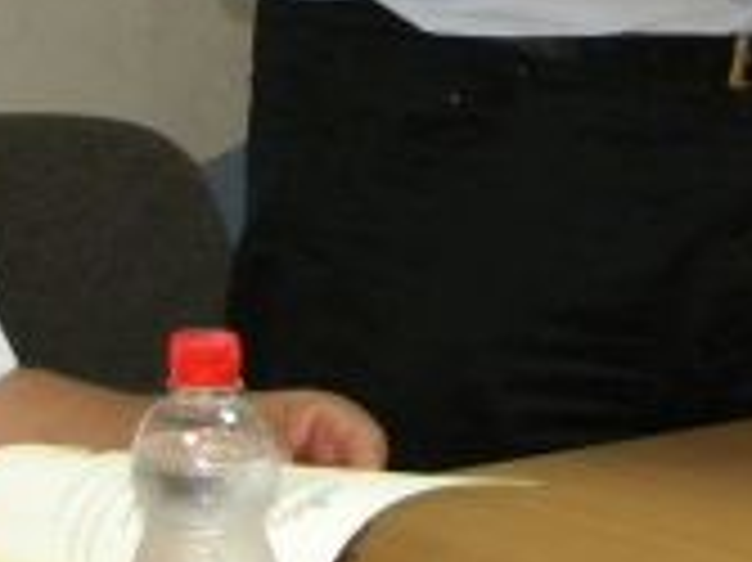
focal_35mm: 257
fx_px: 5579
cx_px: -207
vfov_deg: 5.7
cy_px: -279
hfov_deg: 7.6
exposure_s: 1/30
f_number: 4.3
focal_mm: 12.2
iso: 400
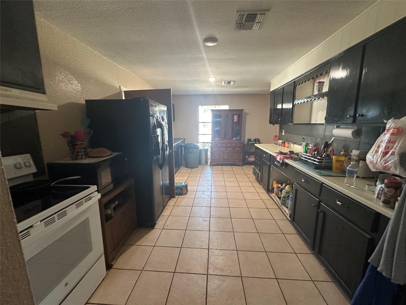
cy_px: 152
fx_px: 164
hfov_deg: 102.1
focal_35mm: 14
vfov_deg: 85.7
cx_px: 203
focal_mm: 2.22
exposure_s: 1/60
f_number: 2.2
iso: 400
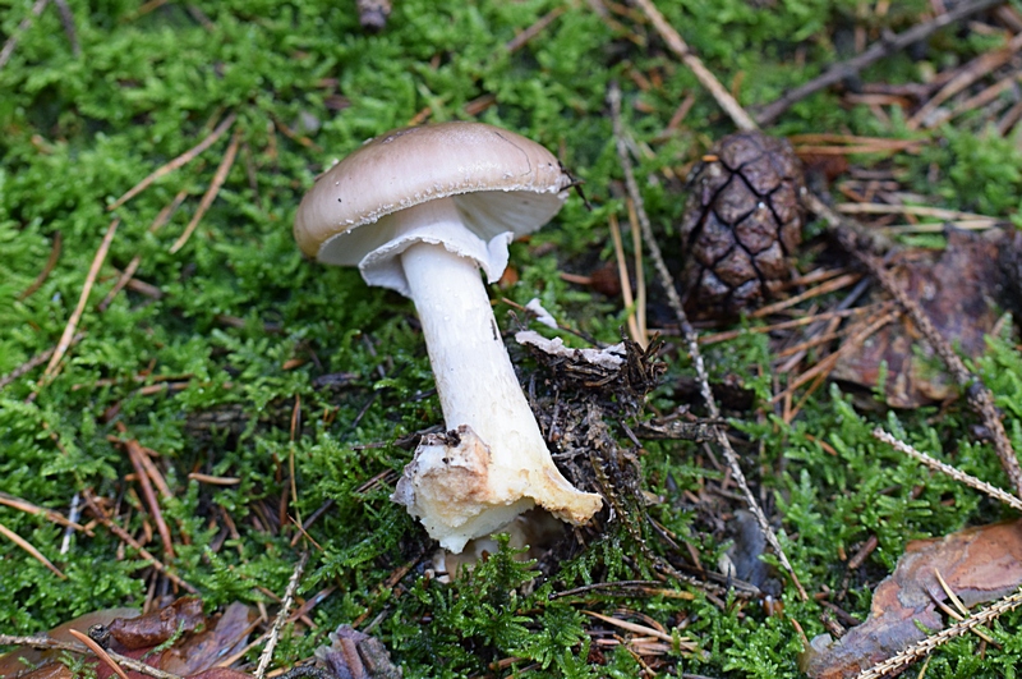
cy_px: 340
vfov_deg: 15.1
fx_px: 2551
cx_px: 511
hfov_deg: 22.7
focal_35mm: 90
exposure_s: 1/125
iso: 800
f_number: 4
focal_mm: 60
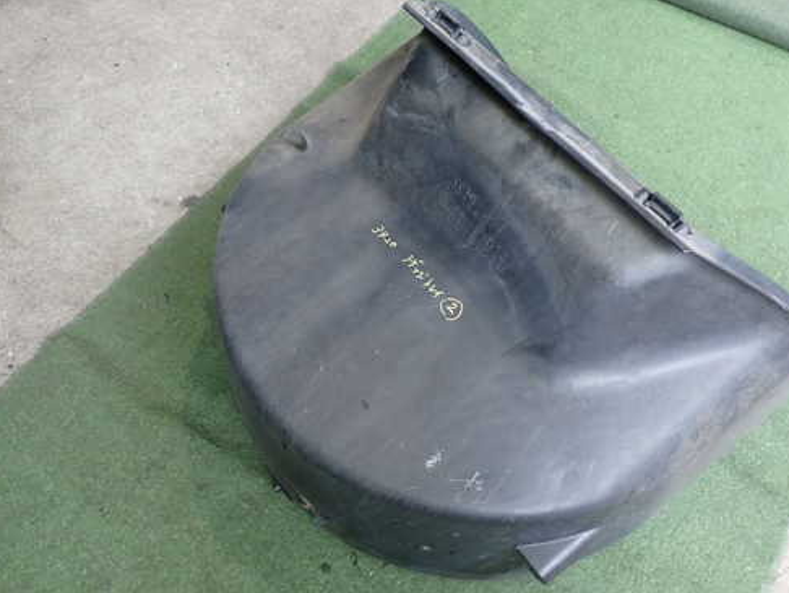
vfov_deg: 38.7
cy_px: 310
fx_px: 844
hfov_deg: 49.8
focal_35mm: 37
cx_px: 469
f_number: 2.3
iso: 200
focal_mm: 5.4
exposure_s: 1/50
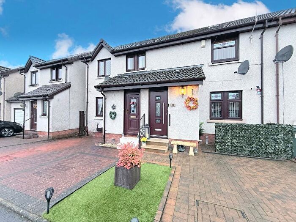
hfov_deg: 102.1
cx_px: 148
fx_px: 120
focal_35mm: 14
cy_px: 111
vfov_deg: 85.7
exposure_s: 1/99
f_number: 2.2
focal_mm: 2.22
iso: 160
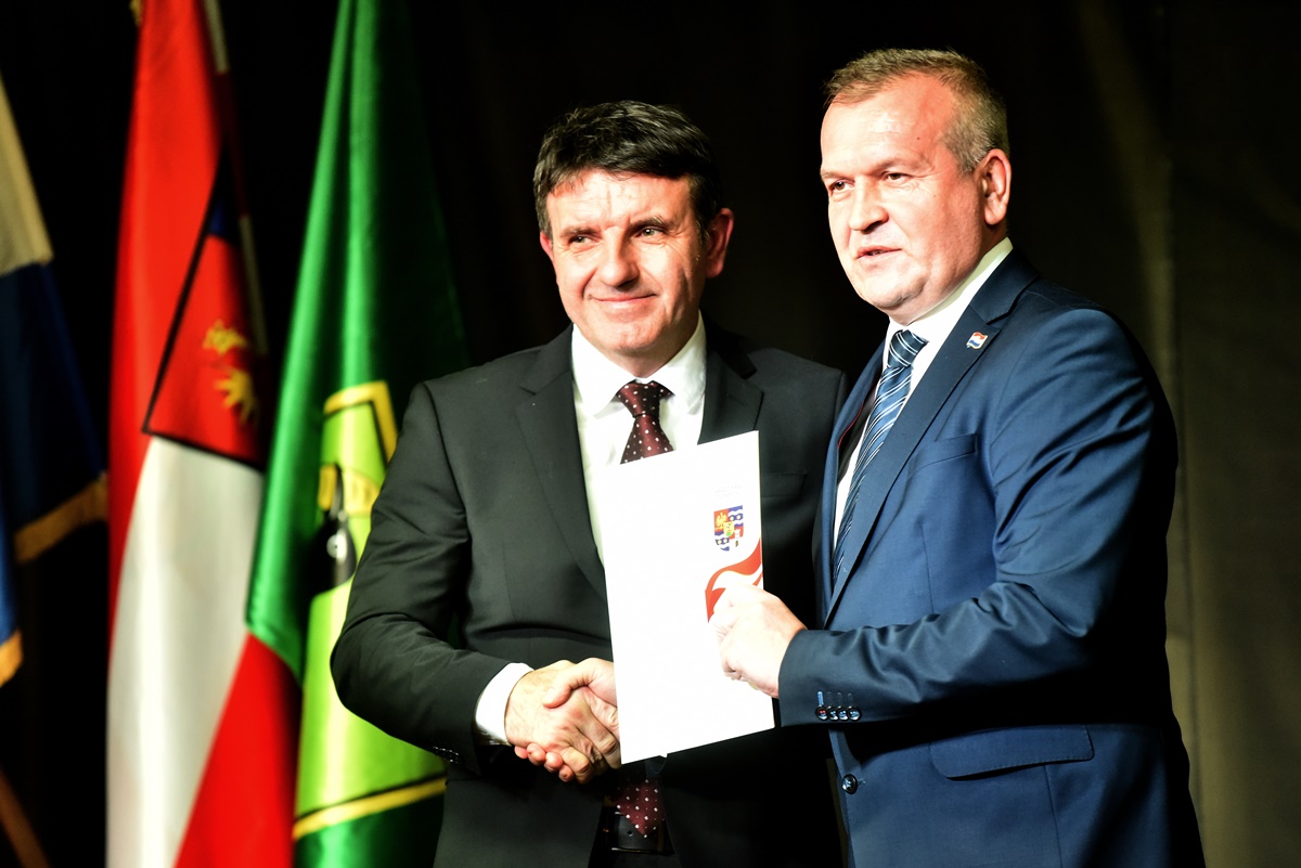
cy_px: 434
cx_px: 650
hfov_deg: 11.4
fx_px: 6507
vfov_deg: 7.6
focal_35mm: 180
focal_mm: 180
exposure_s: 1/80
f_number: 4
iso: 4000
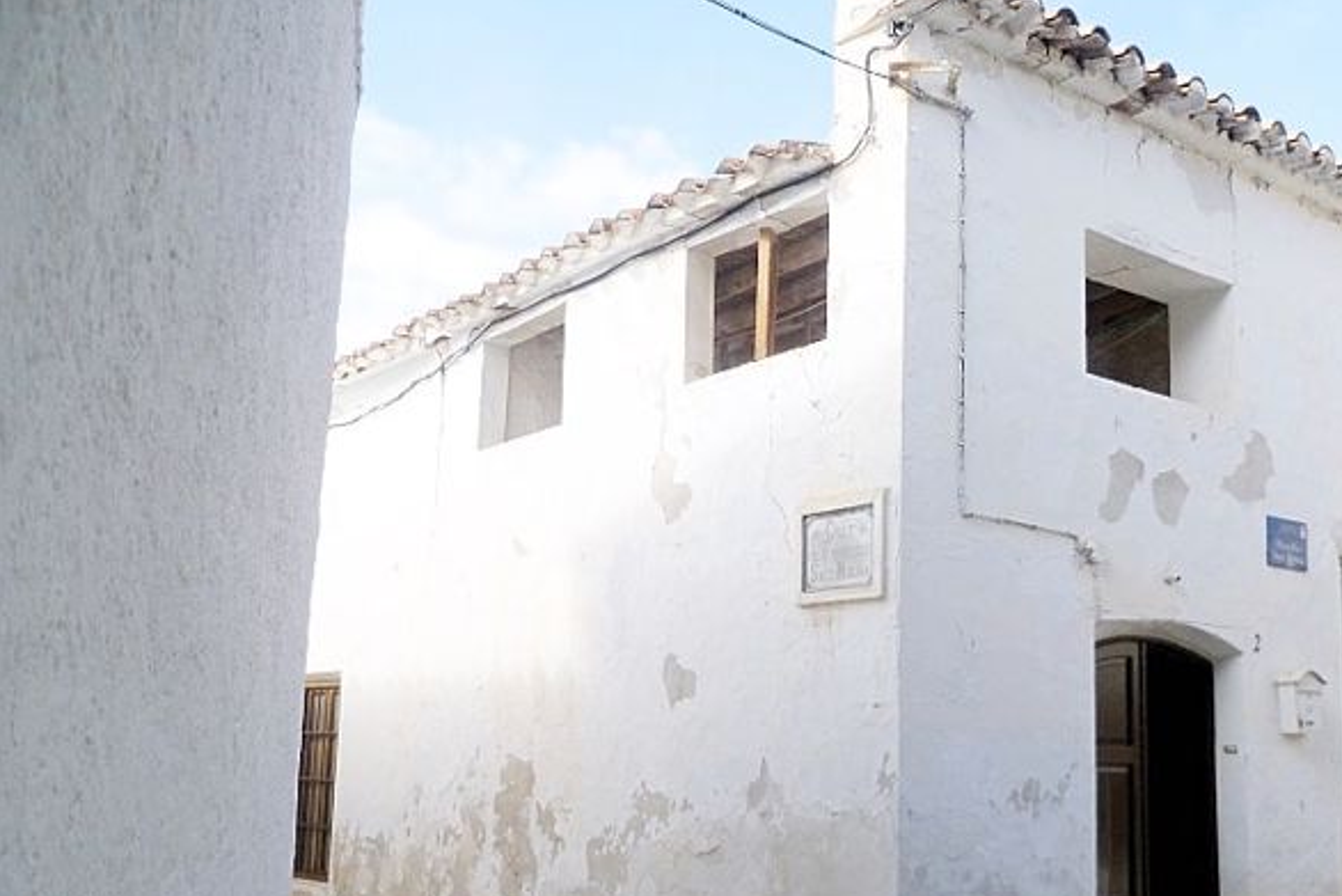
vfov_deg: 37.7
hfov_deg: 54.1
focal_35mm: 35
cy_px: 543
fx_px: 1305
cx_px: 803
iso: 80
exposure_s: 1/500
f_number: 2.8
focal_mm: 5
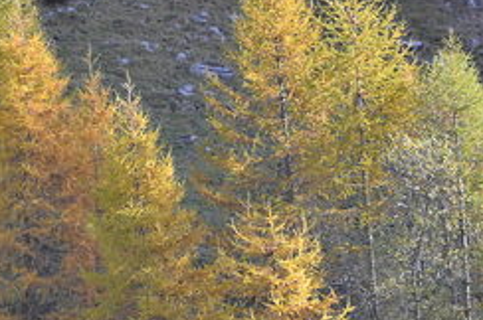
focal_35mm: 276
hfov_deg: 7.5
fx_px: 3701
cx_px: 228
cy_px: 285
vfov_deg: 5.0
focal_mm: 75
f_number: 5.3
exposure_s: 1/125
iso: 125
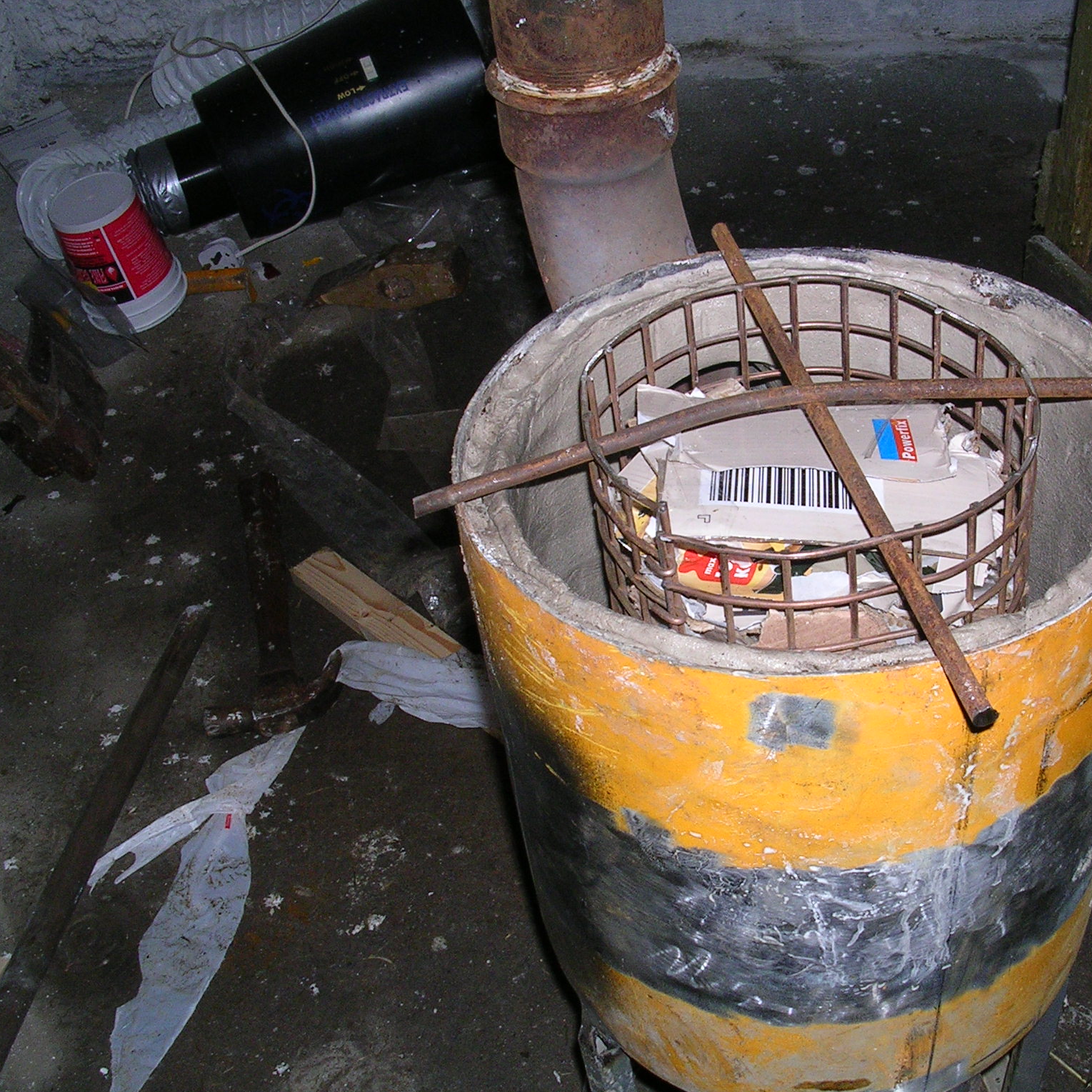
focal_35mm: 45
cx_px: 714
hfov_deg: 37.2
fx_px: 1606
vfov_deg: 37.6
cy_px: 548
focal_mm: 5.8
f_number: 5.6
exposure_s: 1/60.1
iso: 102
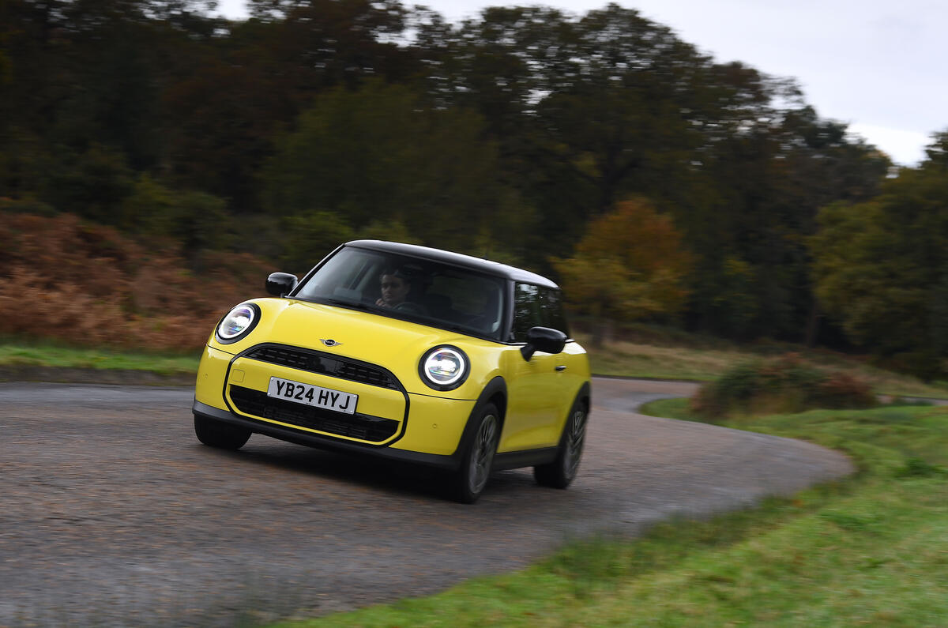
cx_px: 474
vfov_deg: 14.0
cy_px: 314
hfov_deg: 21.0
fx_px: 2562
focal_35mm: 98
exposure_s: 1/60
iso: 500
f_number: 5.6
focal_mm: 65
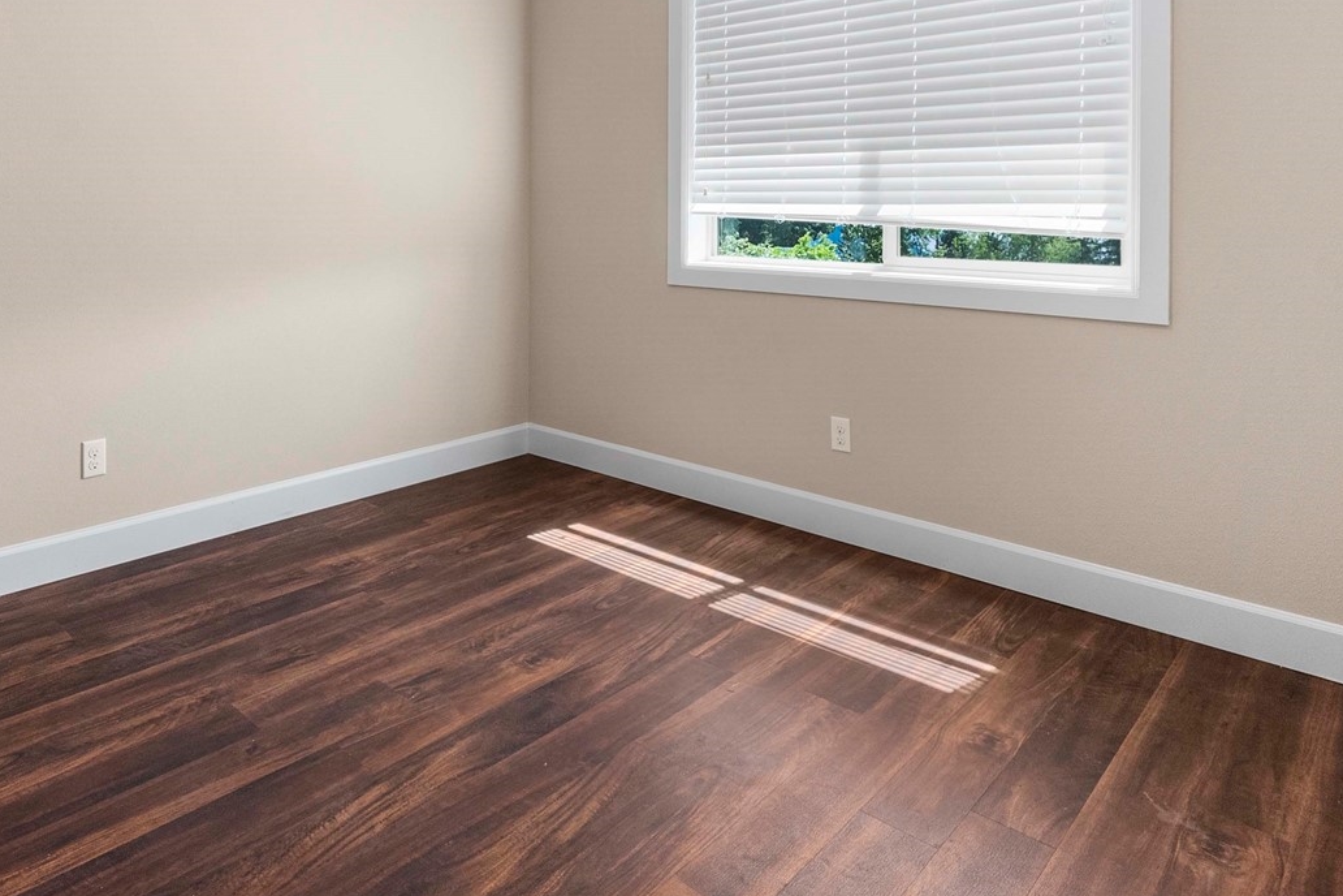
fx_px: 858
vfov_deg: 53.0
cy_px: 241
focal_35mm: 23
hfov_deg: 74.9
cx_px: 512
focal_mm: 14
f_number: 9
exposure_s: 1/60
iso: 100
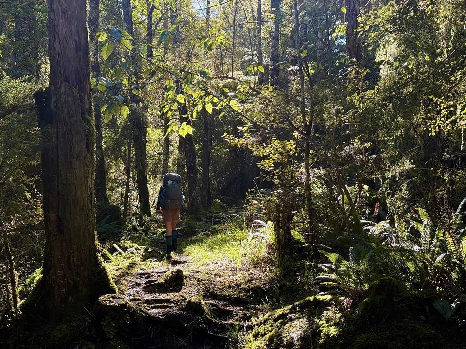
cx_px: 233
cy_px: 174
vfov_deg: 30.3
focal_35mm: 48
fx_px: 646
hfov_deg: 39.7
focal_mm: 6.76
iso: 80
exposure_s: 1/263
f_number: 1.78
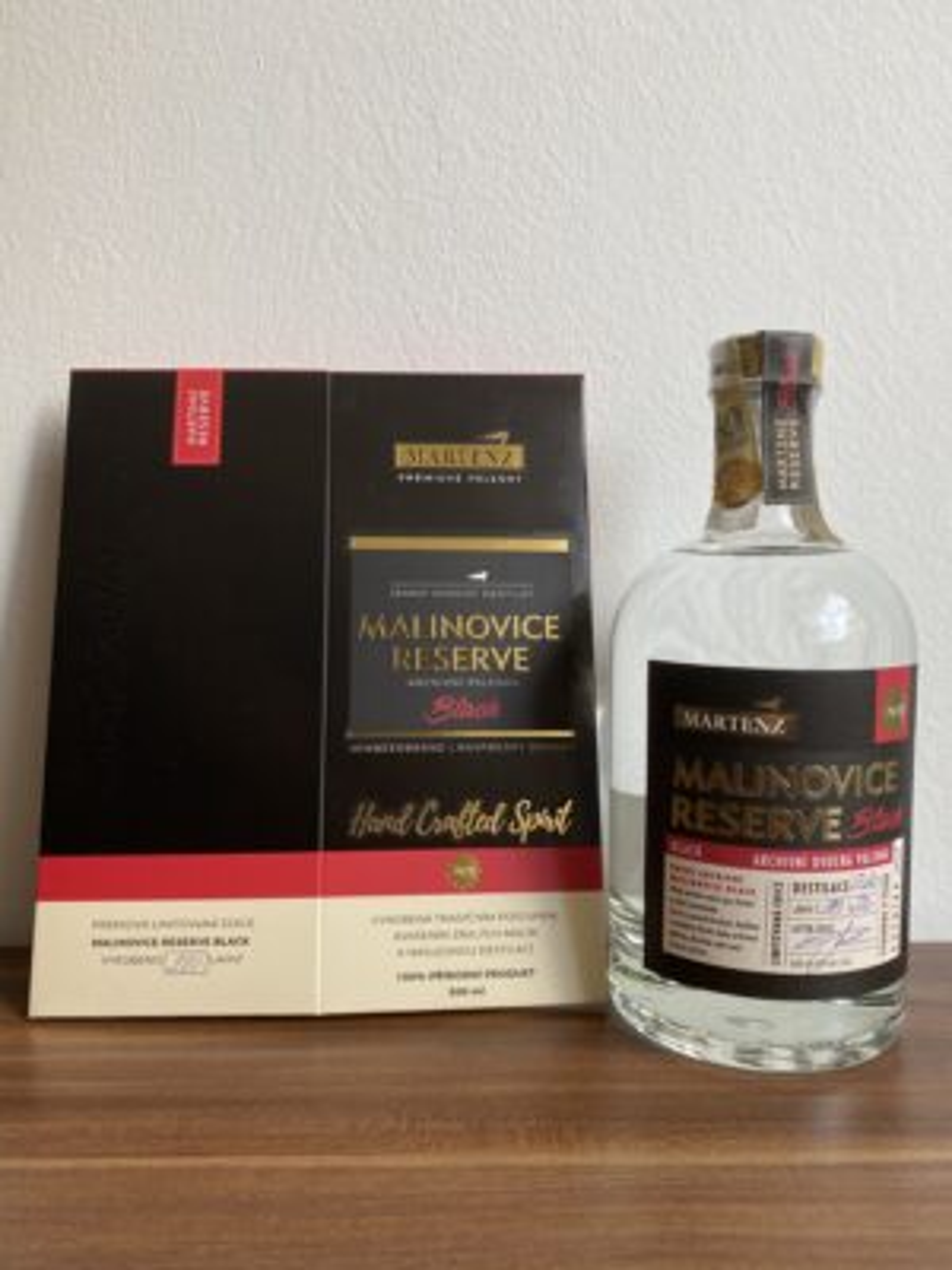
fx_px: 953
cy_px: 635
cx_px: 476
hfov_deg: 53.1
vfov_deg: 67.3
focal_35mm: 26
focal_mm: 4.25
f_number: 1.8
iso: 64
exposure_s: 1/122
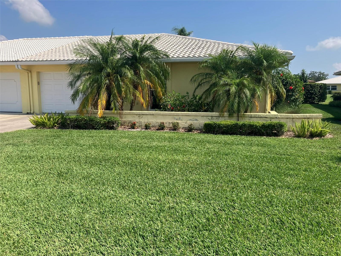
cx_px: 170
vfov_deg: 49.7
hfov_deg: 63.4
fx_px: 276
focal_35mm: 28
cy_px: 128
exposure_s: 1/1675
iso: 32
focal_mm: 3.99
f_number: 1.8
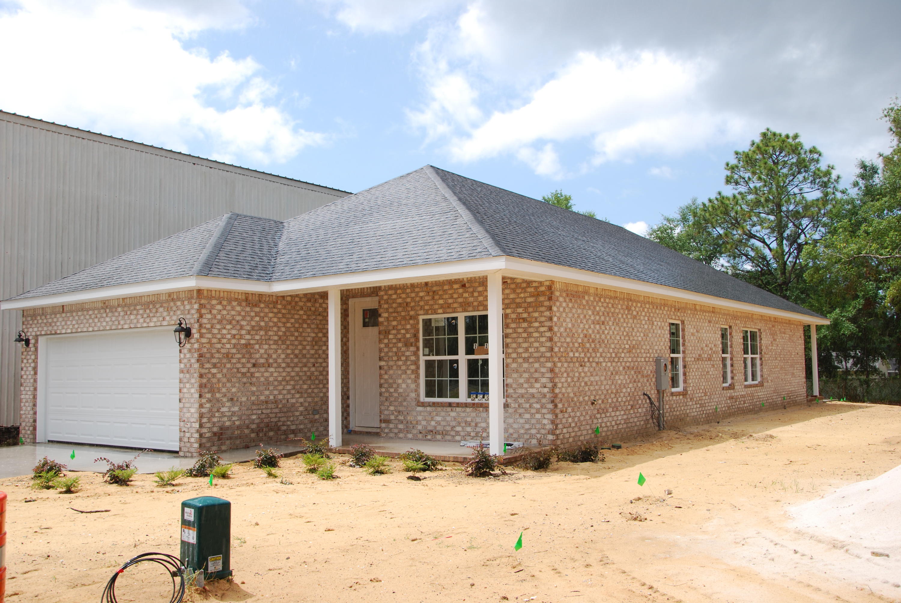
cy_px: 302
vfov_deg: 41.8
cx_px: 450
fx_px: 789
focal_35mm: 32
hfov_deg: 59.4
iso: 100
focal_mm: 21
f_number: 8
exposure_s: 1/200
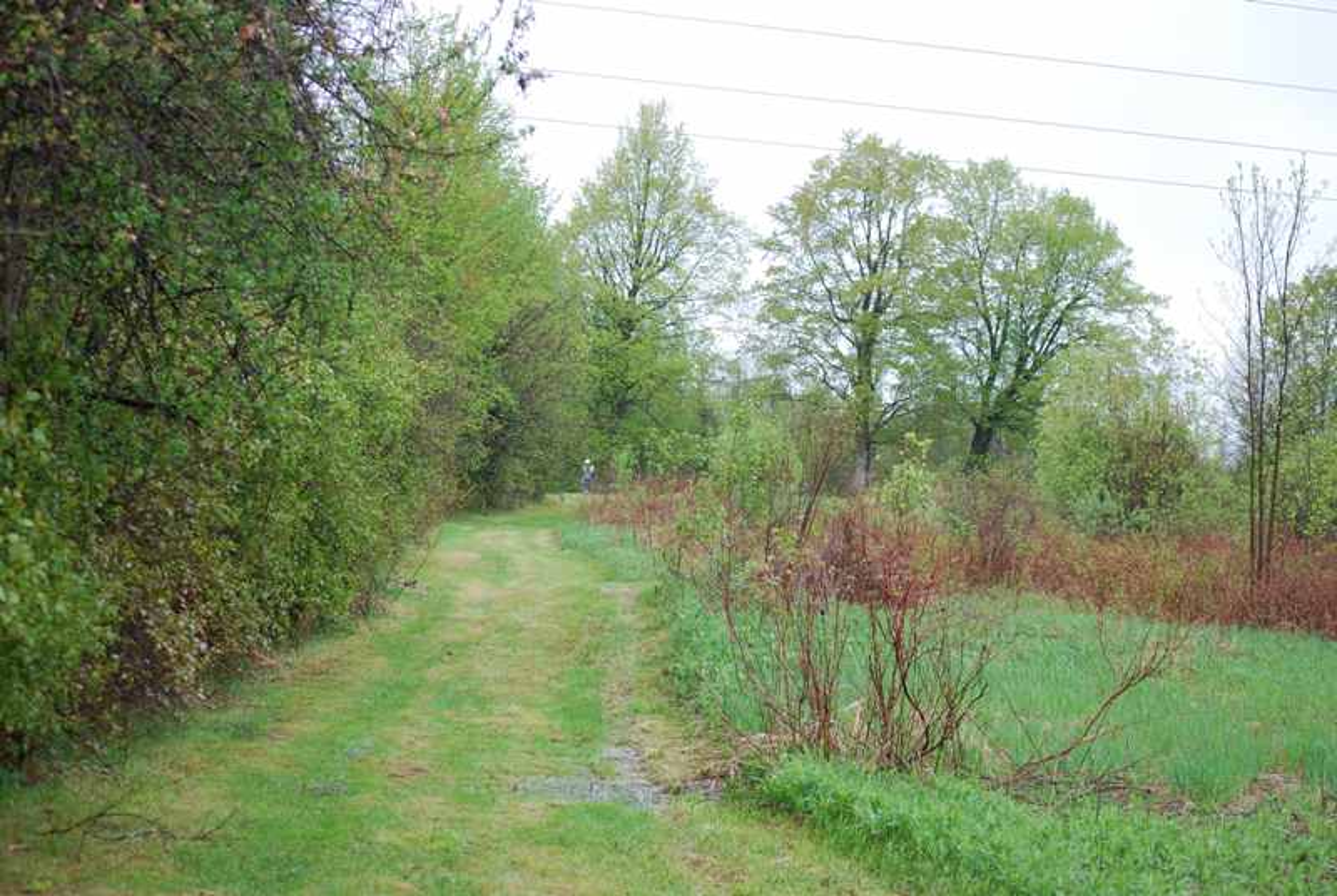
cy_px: 448
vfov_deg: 16.6
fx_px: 3068
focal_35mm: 82
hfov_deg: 24.6
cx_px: 668
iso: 200
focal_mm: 55
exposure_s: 1/100
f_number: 5
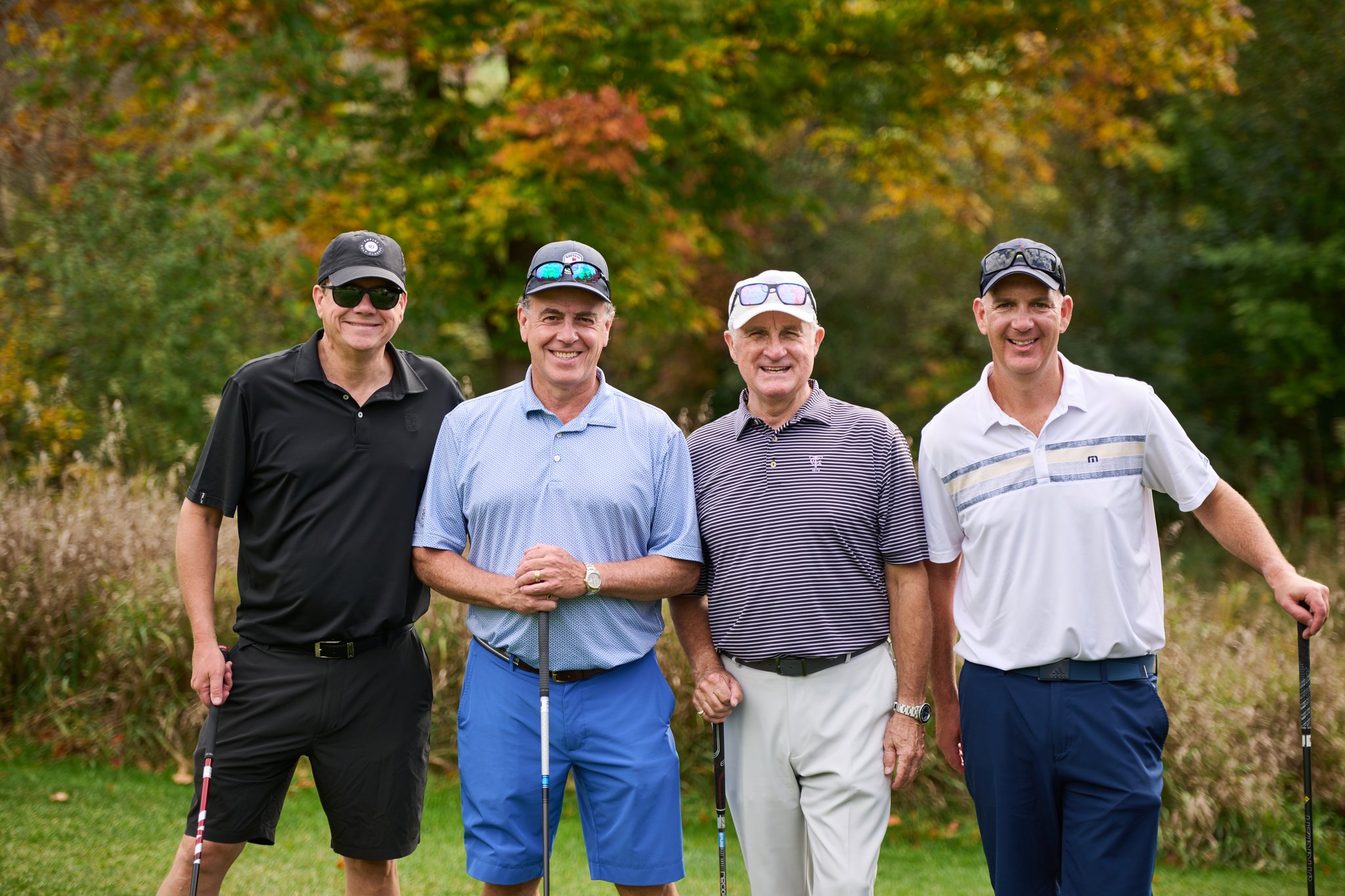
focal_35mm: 102
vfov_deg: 13.4
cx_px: 672
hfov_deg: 20.0
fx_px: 3810
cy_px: 448
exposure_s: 1/320
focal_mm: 102
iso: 64
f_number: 2.8
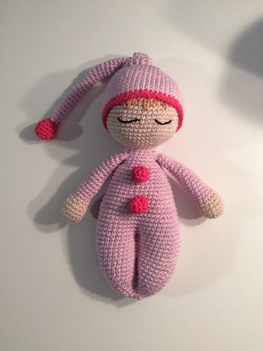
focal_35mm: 32
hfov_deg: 44.1
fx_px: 325
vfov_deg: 56.9
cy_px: 176
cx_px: 132
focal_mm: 3.3
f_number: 2.4
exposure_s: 1/25
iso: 125
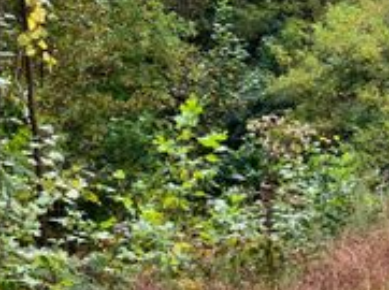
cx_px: 370
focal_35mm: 72
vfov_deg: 20.3
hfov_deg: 26.0
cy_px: 91
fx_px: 807
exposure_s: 1/463
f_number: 1.8
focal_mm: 4.25
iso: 25
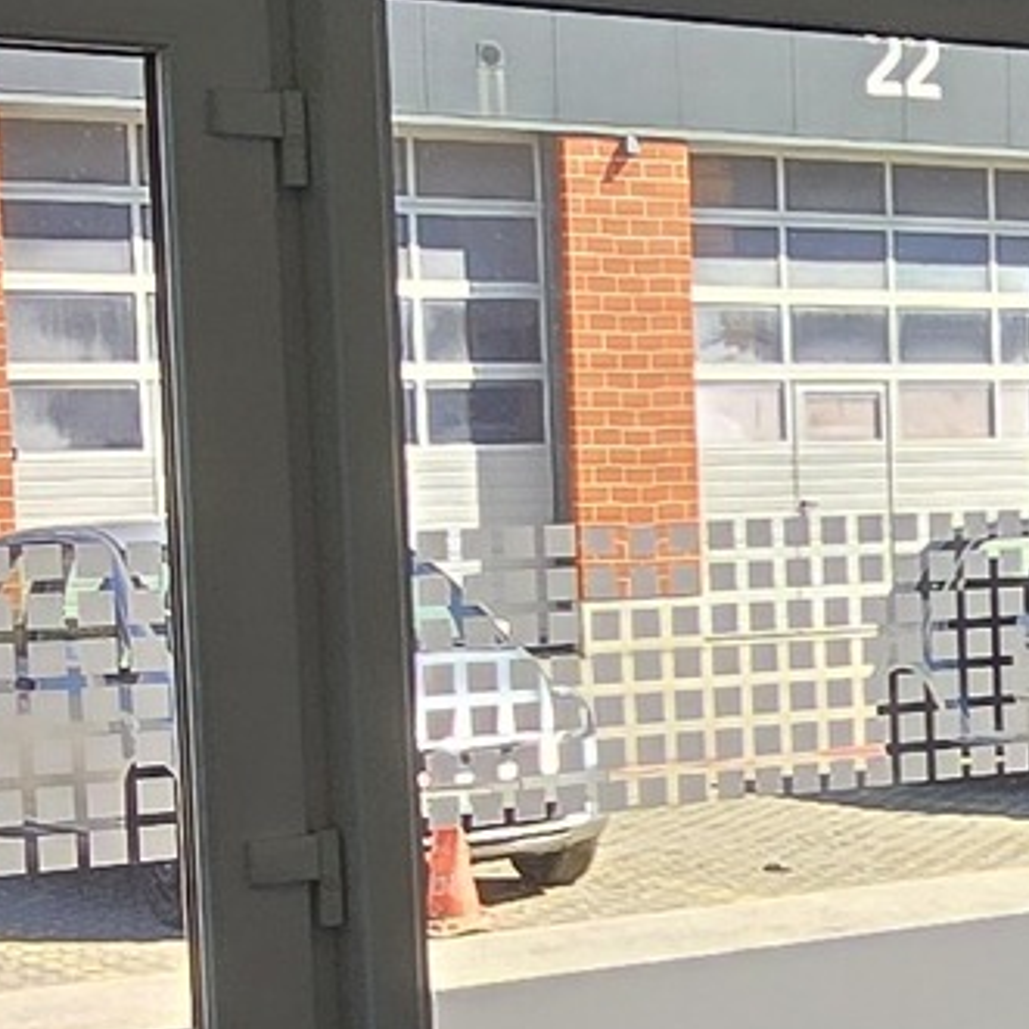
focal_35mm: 89
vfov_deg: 19.5
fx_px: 2993
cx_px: 1645
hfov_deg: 17.2
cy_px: 665
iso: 50
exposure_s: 1/437
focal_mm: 2.2
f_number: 2.2
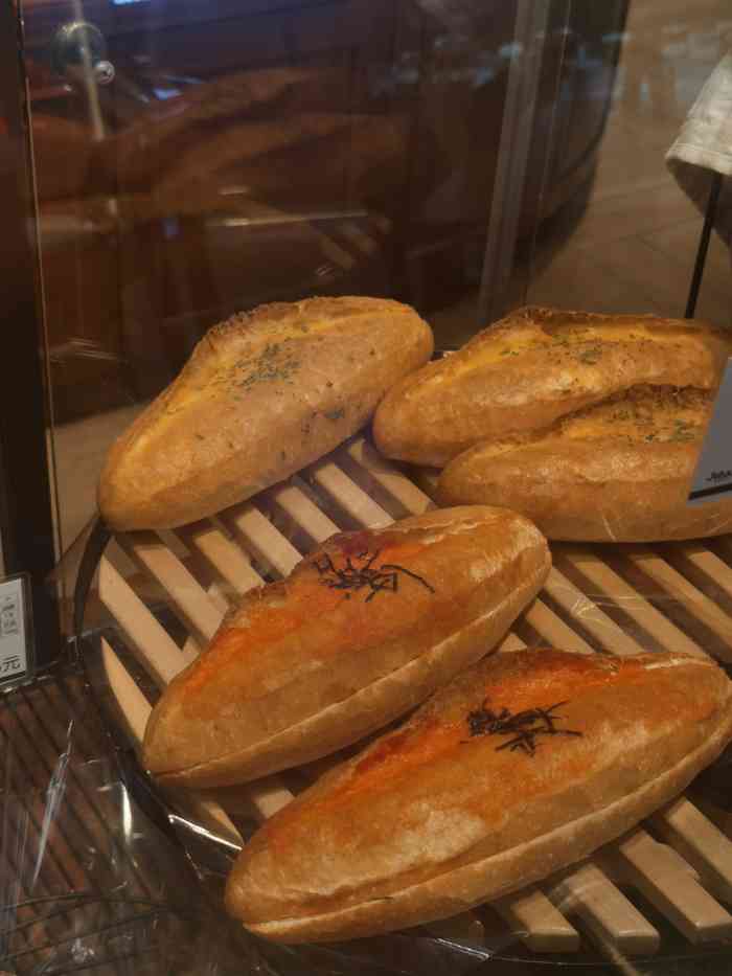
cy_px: 488
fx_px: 1466
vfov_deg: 36.8
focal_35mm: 52
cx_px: 366
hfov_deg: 28.0
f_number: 1.6
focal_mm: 5.56
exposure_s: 1/303
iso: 50
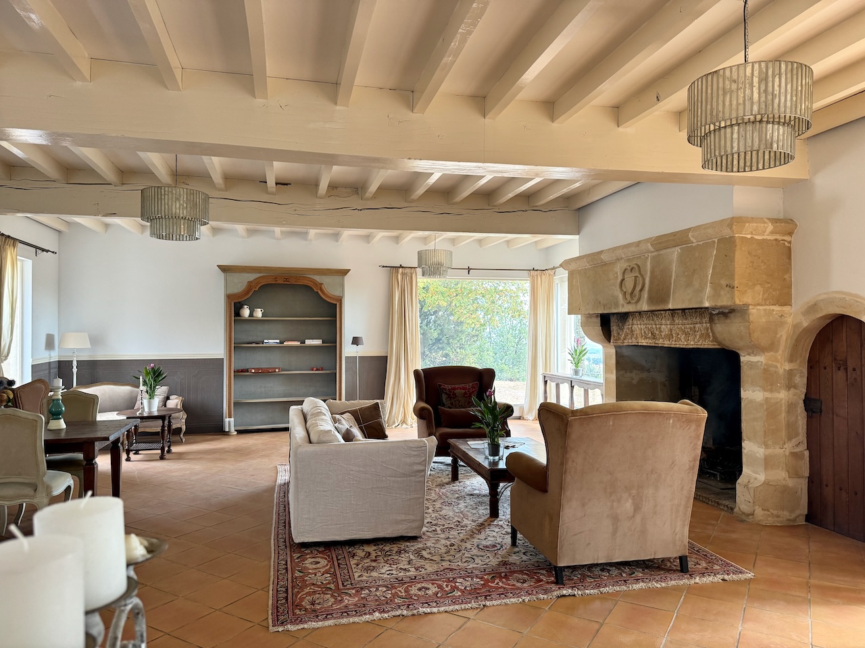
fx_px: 600
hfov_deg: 71.6
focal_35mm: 24
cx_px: 432
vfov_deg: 56.8
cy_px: 324
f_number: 1.78
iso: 160
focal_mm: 6.86
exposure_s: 1/121
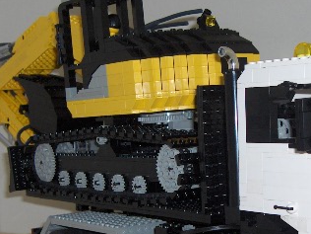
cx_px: 213
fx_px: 710
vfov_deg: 18.6
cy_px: 152
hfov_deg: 24.6
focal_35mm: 79
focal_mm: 8
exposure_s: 1/60
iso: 100
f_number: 2.8
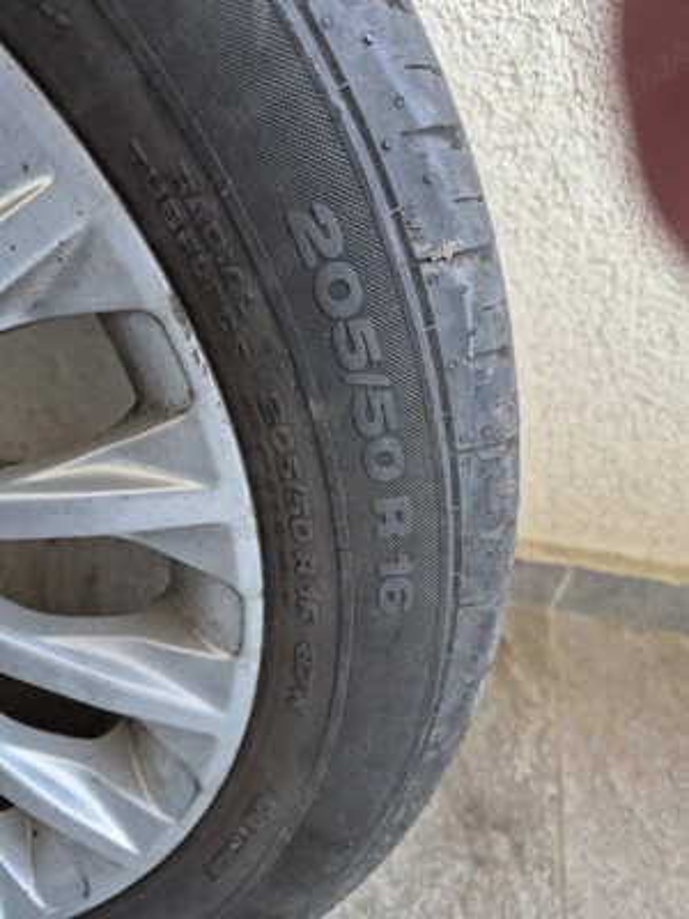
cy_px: 460
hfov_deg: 58.9
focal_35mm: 23
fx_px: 610
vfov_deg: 73.9
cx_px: 344
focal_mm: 5.4
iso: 160
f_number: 1.8
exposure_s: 1/100
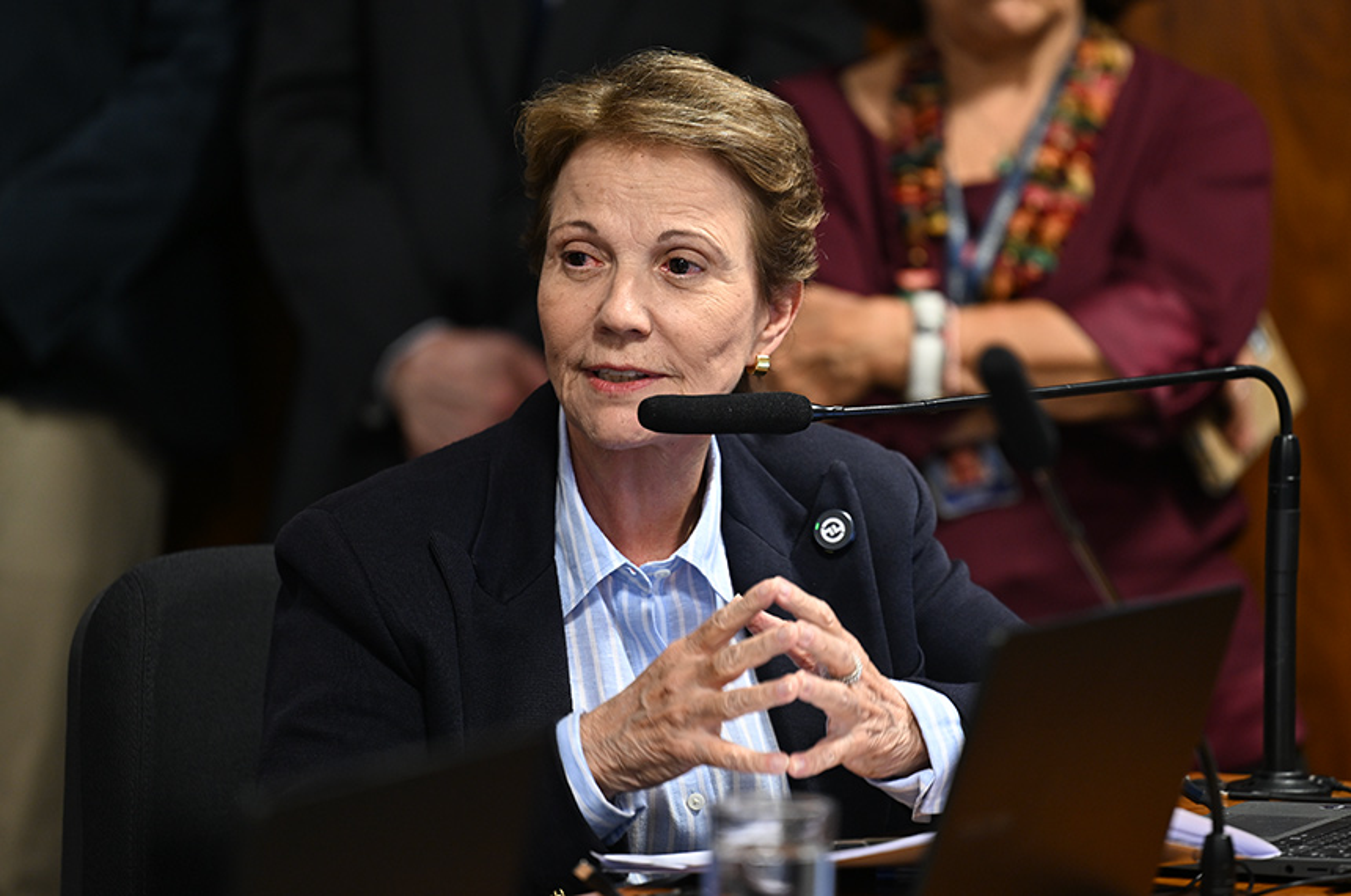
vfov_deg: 6.8
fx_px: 7492
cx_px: 676
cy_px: 448
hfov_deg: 10.3
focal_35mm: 200
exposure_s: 1/40
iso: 400
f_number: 2.8
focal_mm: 200
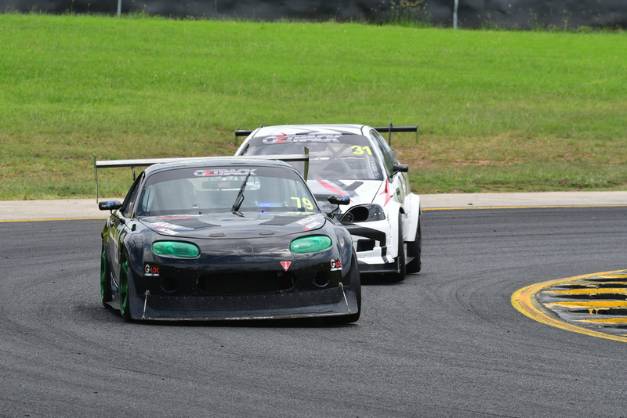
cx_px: 314
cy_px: 209
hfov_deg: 5.5
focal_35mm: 375
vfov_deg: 3.7
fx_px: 6533
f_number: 11
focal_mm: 250
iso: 640
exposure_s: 1/640
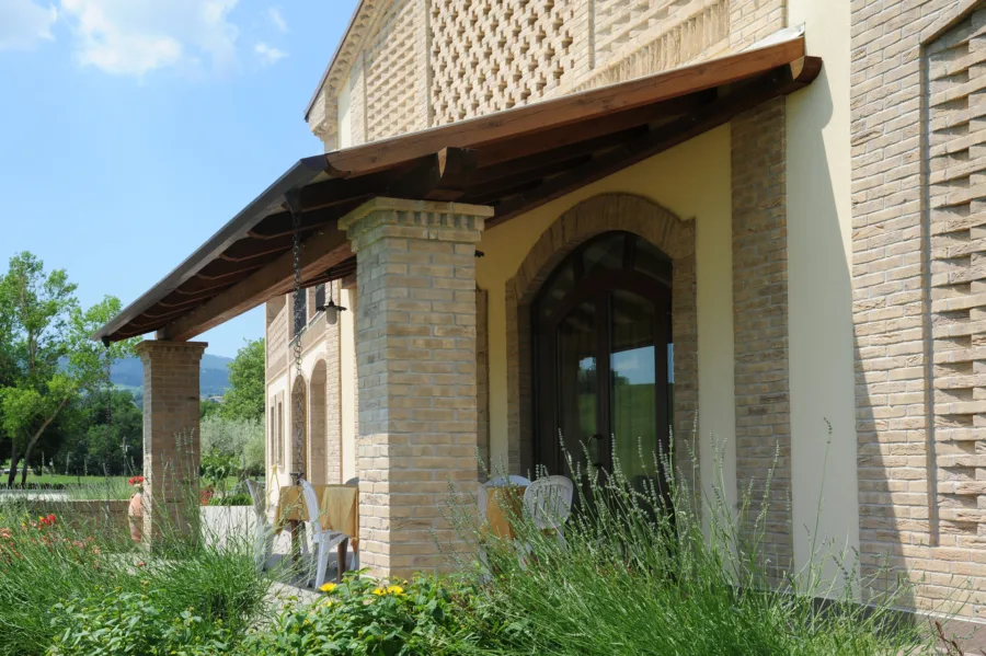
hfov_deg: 44.5
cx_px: 493
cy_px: 328
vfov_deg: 30.5
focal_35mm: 44
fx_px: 1204
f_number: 13
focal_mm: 44
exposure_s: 1/160
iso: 200
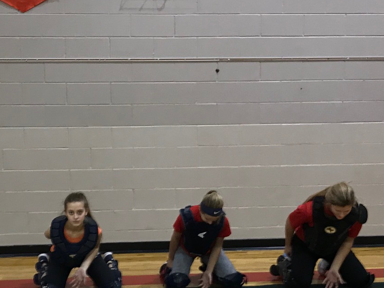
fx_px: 743
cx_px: 114
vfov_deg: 21.7
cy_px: 216
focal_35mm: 67
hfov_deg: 28.7
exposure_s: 1/24
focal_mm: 3.99
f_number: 1.8
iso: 40
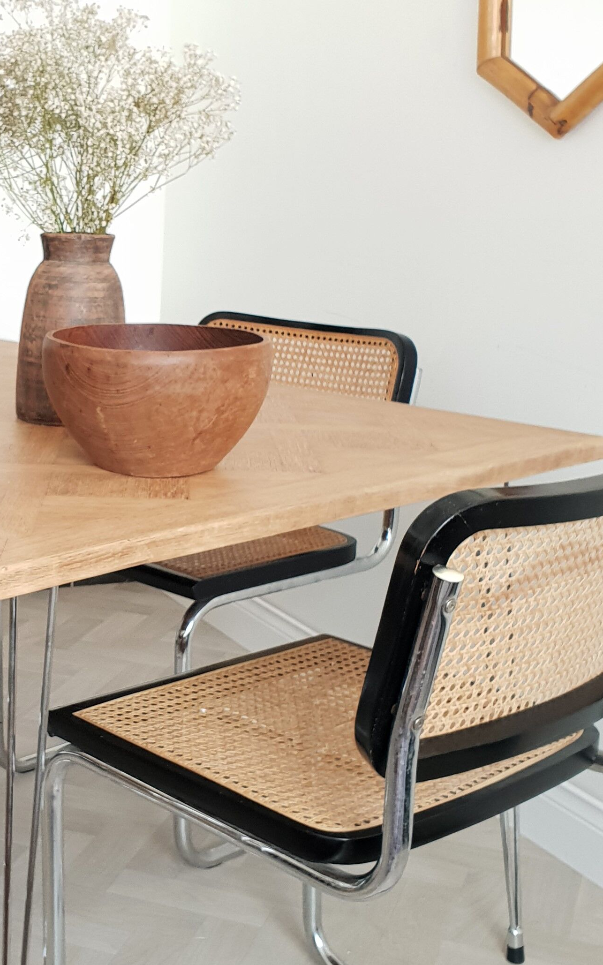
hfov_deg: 23.2
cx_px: 36
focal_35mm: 54
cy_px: 413
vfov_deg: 37.5
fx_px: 1420
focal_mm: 4.3
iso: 125
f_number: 2.4
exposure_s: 1/50
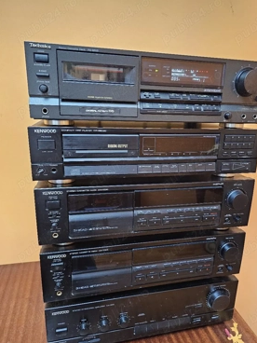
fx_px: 247
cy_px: 177
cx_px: 138
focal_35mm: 25
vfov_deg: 69.4
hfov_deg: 54.8
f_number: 1.7
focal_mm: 6.3
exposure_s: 1/25.1
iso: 640
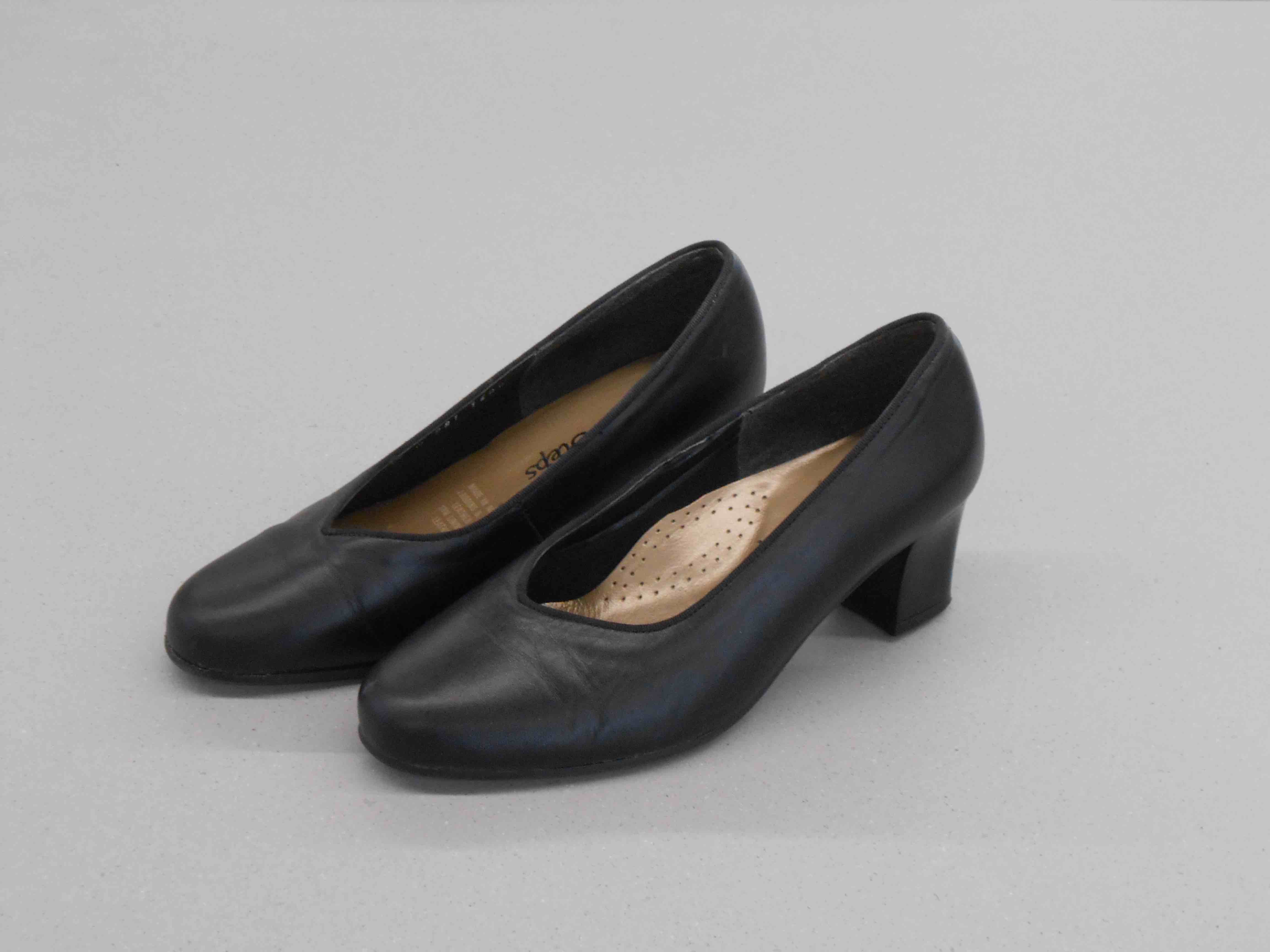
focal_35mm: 72
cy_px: 476
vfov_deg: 20.4
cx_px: 635
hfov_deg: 27.0
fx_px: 2642
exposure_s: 1/15
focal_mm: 12.8
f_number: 6
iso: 400
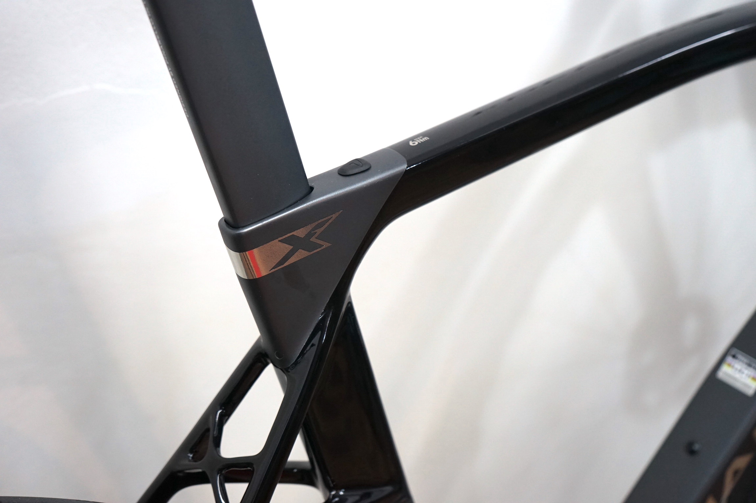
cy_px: 252
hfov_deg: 46.4
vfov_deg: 31.8
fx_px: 881
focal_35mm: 42
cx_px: 378
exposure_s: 1/60
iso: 1250
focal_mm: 42
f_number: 5.6
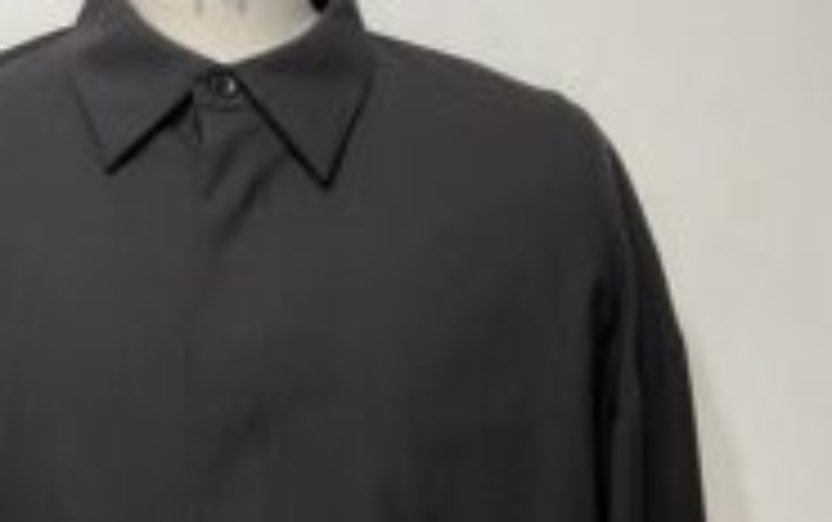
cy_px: 540
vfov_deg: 19.7
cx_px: 211
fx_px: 1453
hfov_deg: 31.4
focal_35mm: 64
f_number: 1.8
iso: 80
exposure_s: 1/50
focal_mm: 3.99
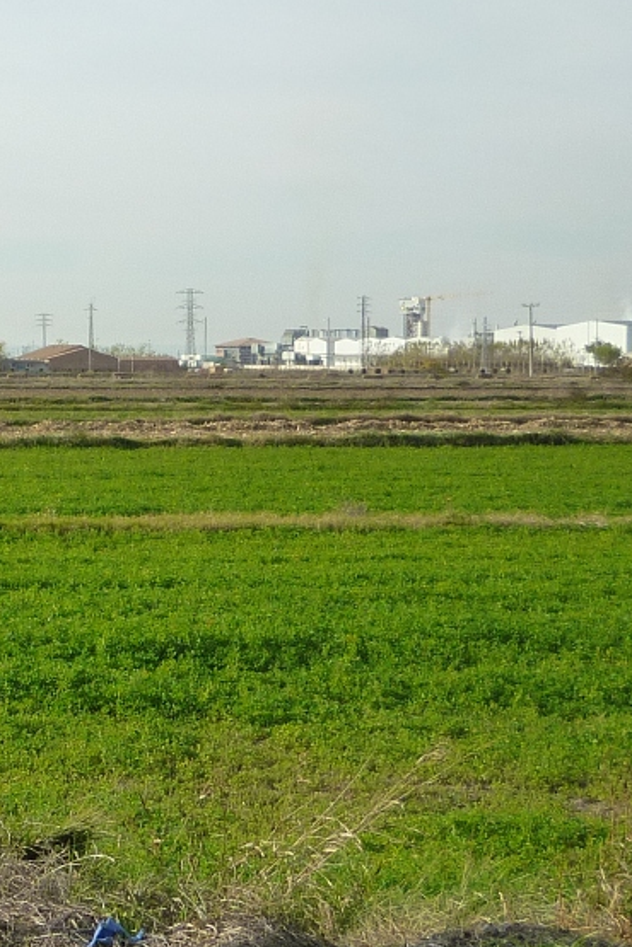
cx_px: 24
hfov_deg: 15.3
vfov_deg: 23.1
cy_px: 508
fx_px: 2317
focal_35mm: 88
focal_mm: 5.3
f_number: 4
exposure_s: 1/500
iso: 125
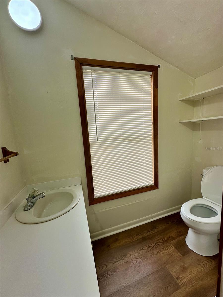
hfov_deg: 85.7
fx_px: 120
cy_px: 148
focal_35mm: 14
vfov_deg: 102.1
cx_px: 112
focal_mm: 2.22
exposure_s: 1/231
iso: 40
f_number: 2.2
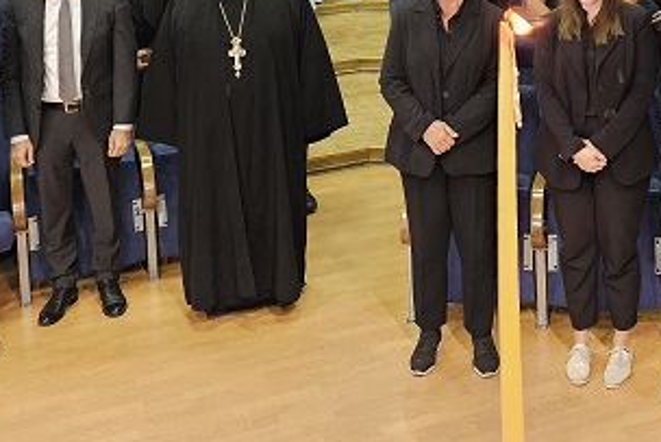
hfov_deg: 31.3
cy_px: -100
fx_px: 1157
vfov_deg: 20.1
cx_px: 498
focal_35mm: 63
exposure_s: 1/100
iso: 800
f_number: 1.7
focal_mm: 6.3
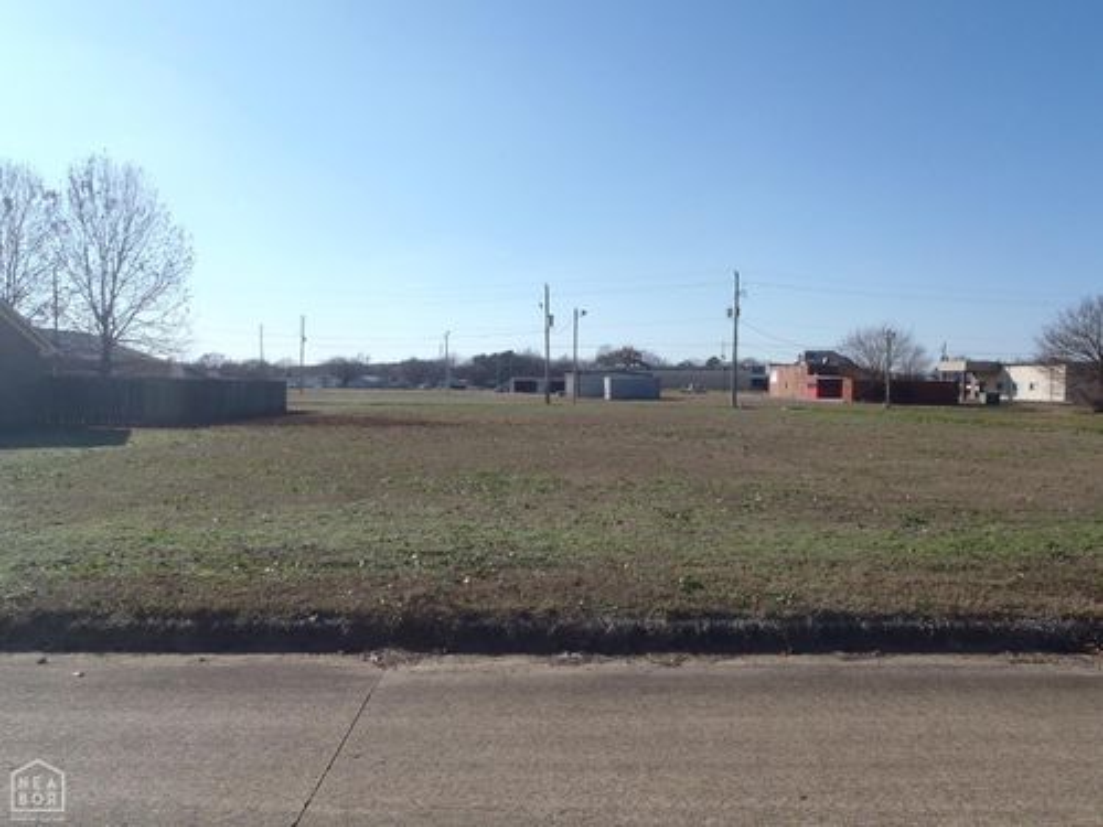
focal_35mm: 28
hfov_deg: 63.4
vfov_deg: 49.7
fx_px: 892
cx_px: 552
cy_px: 414
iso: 80
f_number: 4.5
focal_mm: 5
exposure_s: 1/640
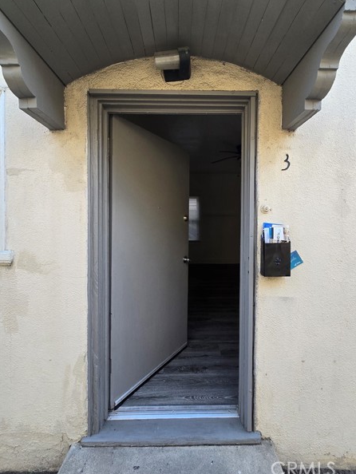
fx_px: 192
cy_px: 225
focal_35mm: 14
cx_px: 190
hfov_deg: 85.6
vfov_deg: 102.0
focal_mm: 2.2
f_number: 2.2
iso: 64
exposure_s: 1/120
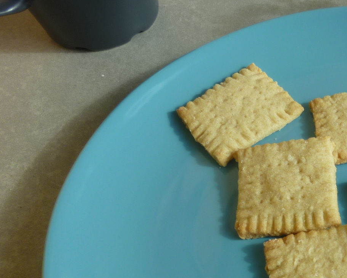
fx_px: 565
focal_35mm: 55
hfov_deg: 30.5
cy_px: 243
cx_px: 384
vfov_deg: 26.8
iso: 80
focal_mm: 4.5
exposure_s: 1/100
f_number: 3.3
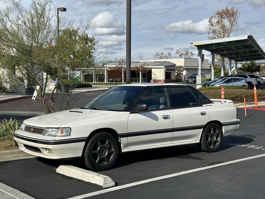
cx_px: 132
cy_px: 100
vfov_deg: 30.3
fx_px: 367
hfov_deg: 39.7
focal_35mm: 48
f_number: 1.78
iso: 64
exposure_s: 1/5882
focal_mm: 6.86
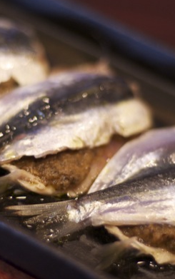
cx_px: 50
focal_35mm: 117
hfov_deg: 11.2
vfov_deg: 17.8
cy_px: 138
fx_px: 891
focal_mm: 50
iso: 500
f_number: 1.8
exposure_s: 1/60
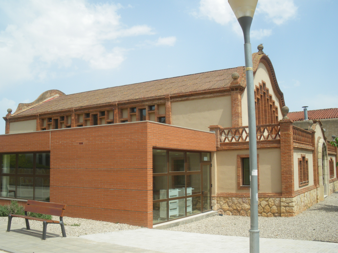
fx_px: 352
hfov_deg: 51.4
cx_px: 169
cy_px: 126
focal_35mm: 36
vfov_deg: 39.7
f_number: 5.4
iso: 64
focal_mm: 6.3
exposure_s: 1/200
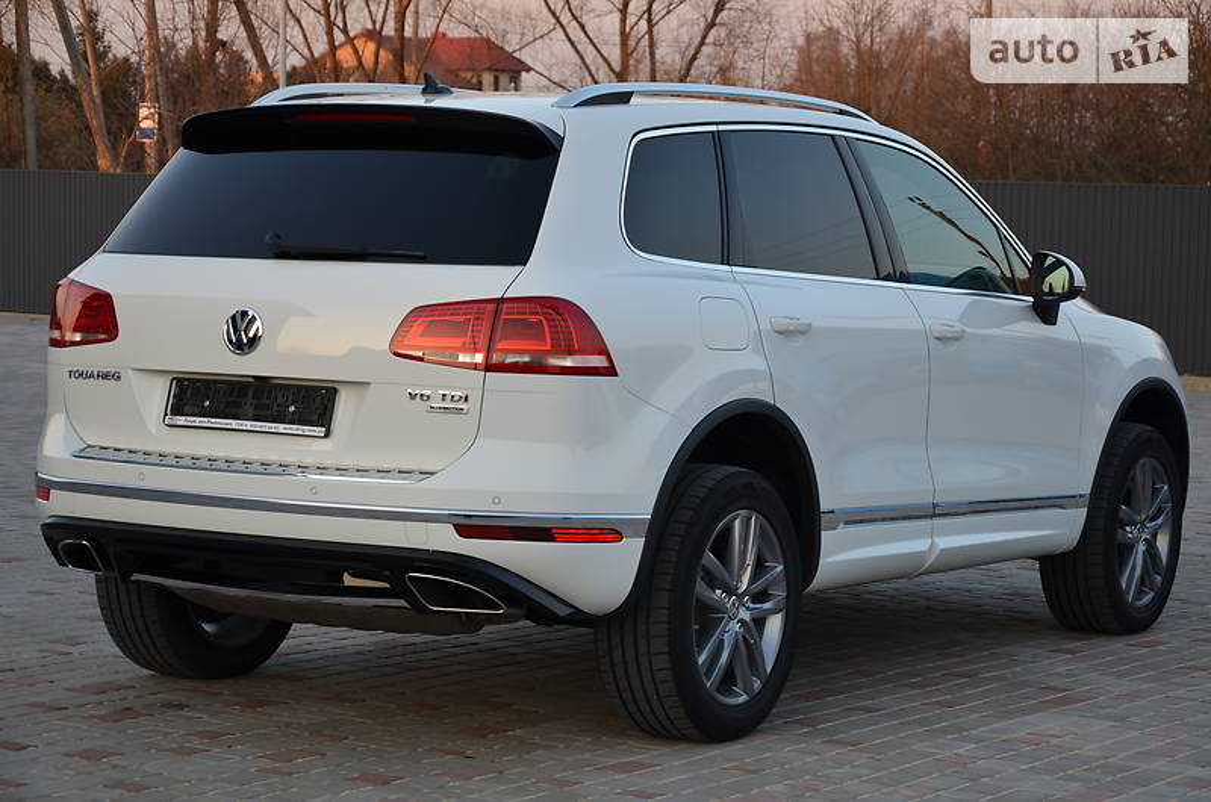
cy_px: 401
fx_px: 3122
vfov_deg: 14.6
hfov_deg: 22.0
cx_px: 606
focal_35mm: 93
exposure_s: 1/125
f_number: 5.6
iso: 250
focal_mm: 62
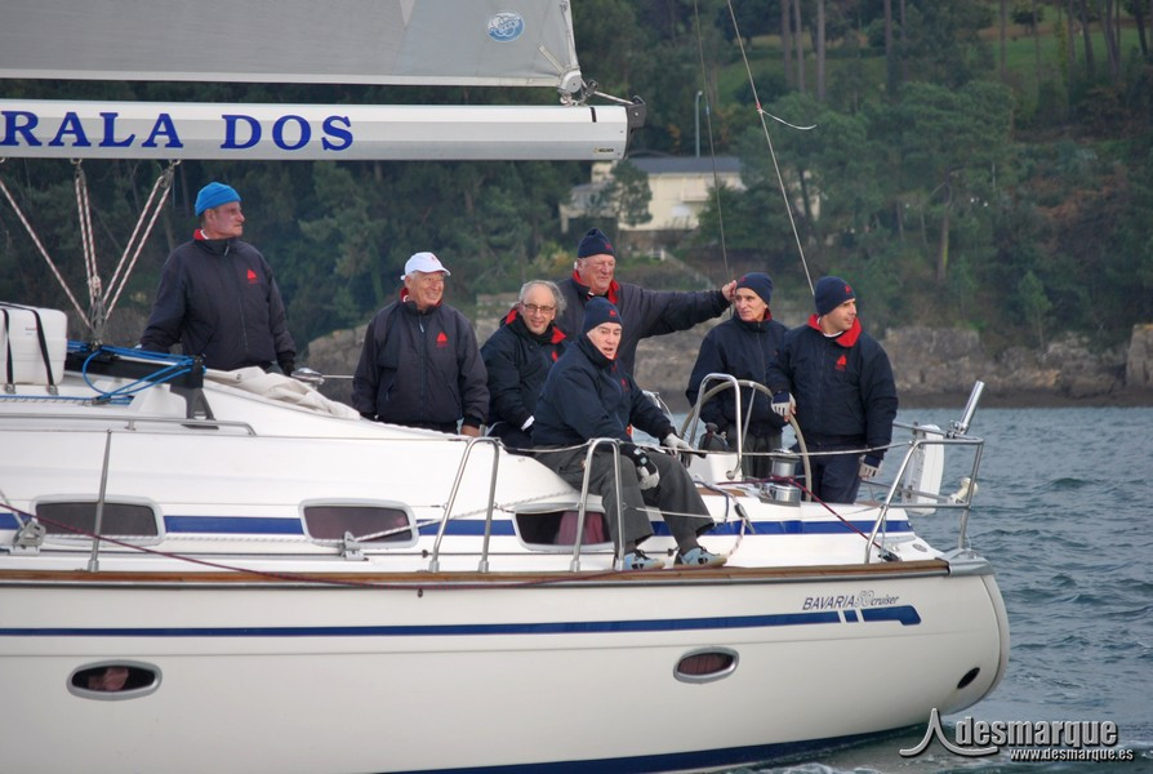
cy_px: 387
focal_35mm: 225
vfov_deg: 6.1
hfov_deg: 9.1
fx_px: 7221
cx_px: 576
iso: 200
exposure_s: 1/500
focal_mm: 150
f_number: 5
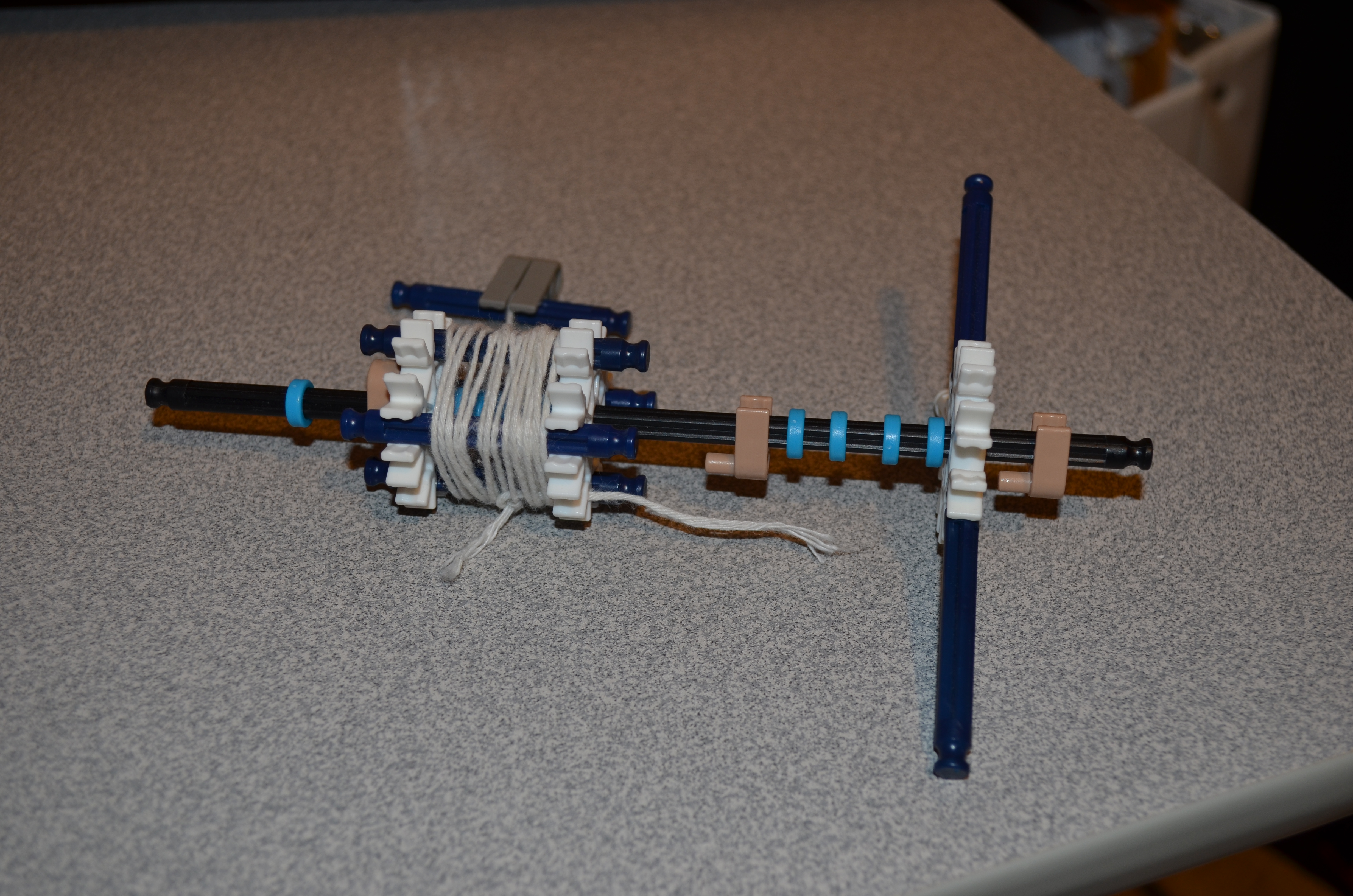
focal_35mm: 42
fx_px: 1575
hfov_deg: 46.5
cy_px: 448
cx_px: 676
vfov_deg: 31.8
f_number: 5.6
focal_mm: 28
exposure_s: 1/30
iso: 200
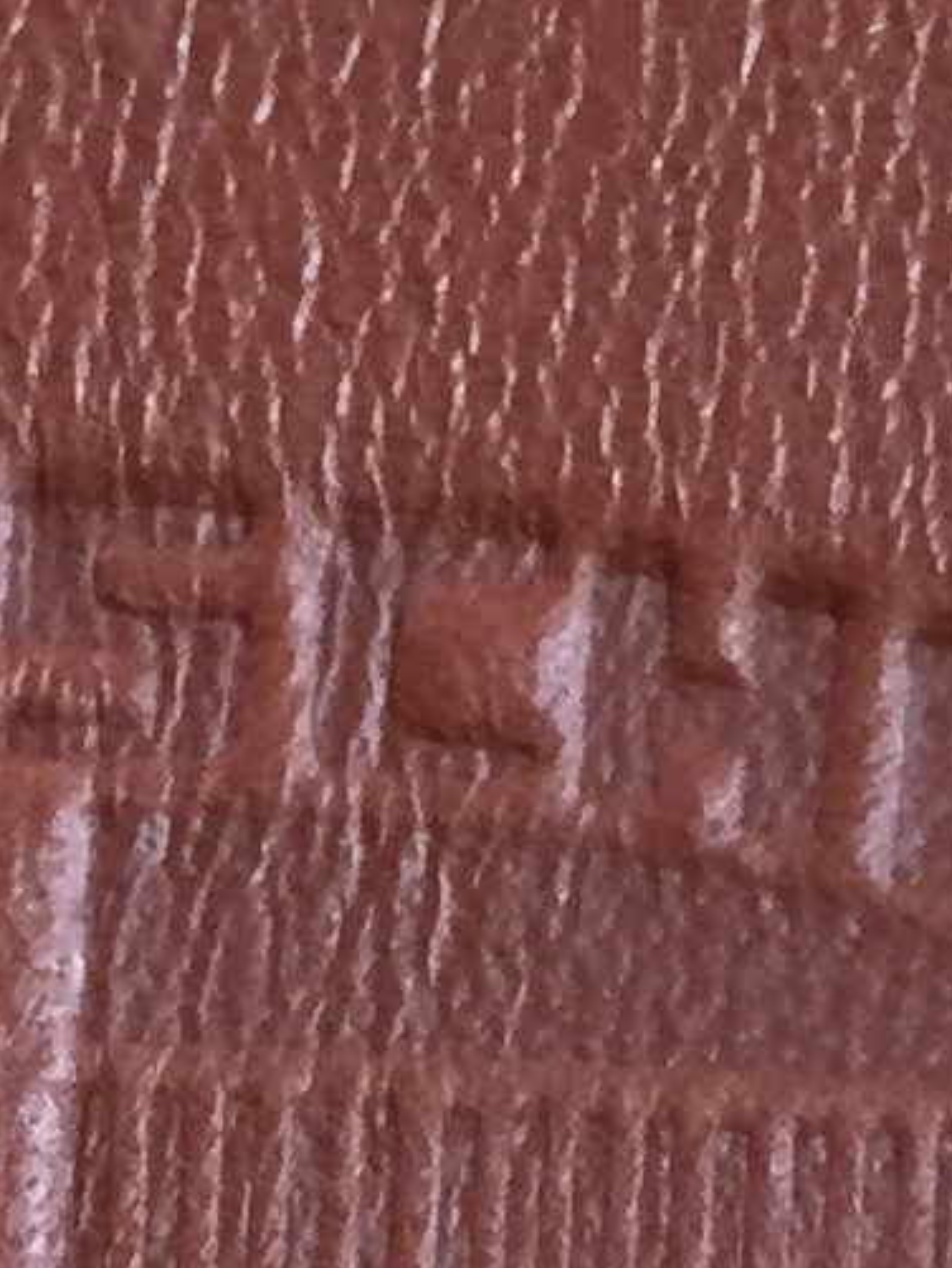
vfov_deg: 10.1
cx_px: 56
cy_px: 1901
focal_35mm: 189
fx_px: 6927
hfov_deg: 7.8
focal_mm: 4.15
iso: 64
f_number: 2.2
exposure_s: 1/33
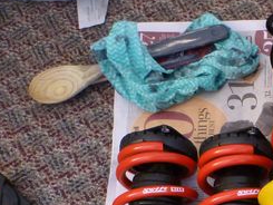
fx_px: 576
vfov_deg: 19.0
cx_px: 312
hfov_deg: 24.6
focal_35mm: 73
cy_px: 251
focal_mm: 4.9
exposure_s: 1/10
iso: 400
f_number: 3.3
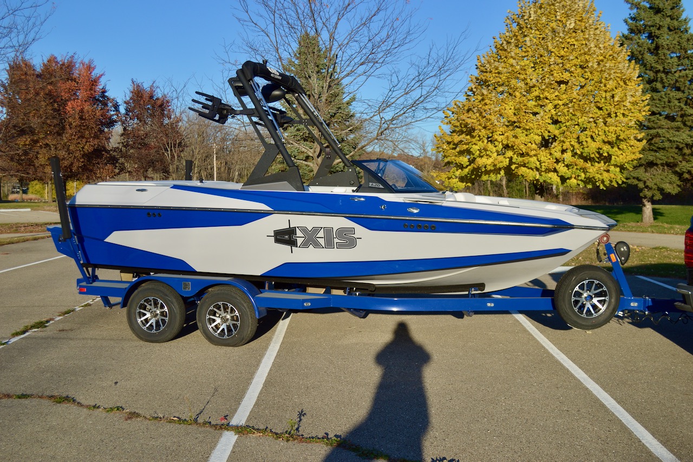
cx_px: 346
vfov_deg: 31.9
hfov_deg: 46.4
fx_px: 808
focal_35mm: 42
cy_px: 231
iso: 100
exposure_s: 1/640
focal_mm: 28
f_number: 4.5
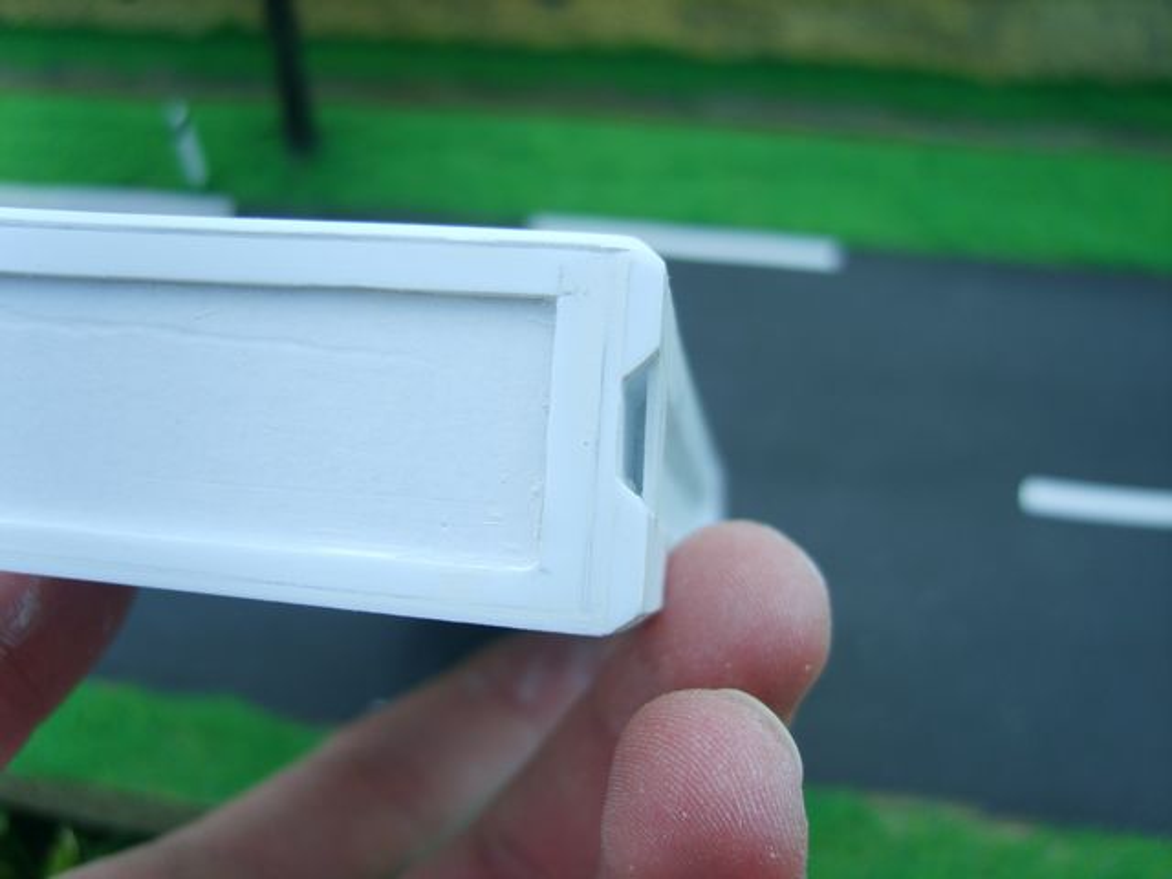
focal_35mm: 35
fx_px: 1185
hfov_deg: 52.6
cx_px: 586
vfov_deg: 40.7
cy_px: 440
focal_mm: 7.4
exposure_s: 1/350
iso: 50
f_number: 2.8
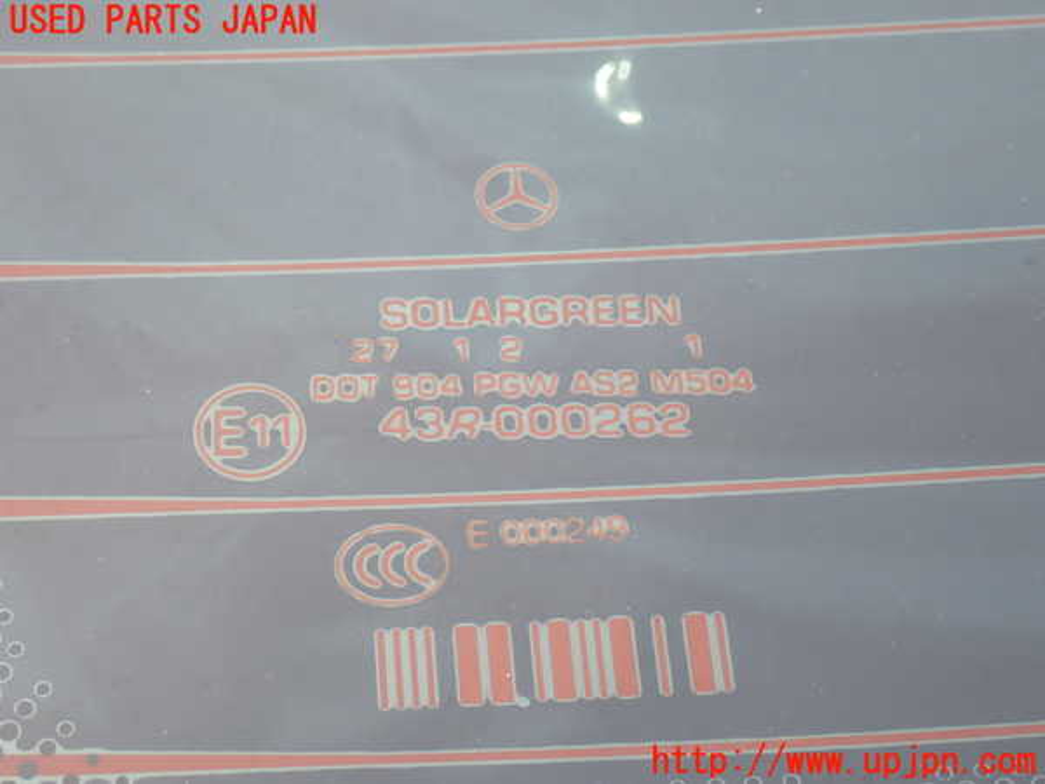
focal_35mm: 77
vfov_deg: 19.1
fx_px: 2325
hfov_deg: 25.3
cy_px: 392
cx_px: 522
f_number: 4.1
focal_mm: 13.65
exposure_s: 1/160
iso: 160
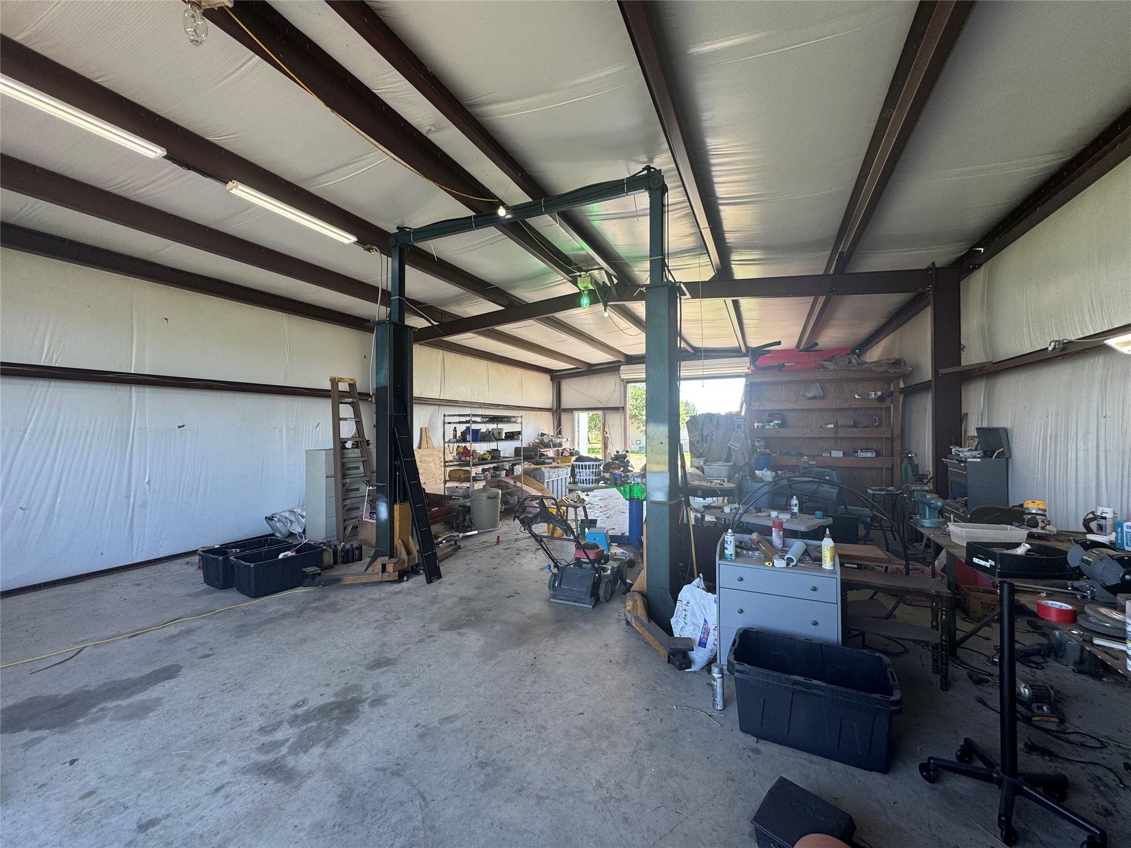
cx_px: 566
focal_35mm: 14
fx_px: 457
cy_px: 424
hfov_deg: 102.1
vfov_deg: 85.7
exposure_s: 1/120
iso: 50
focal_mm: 2.22
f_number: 2.2
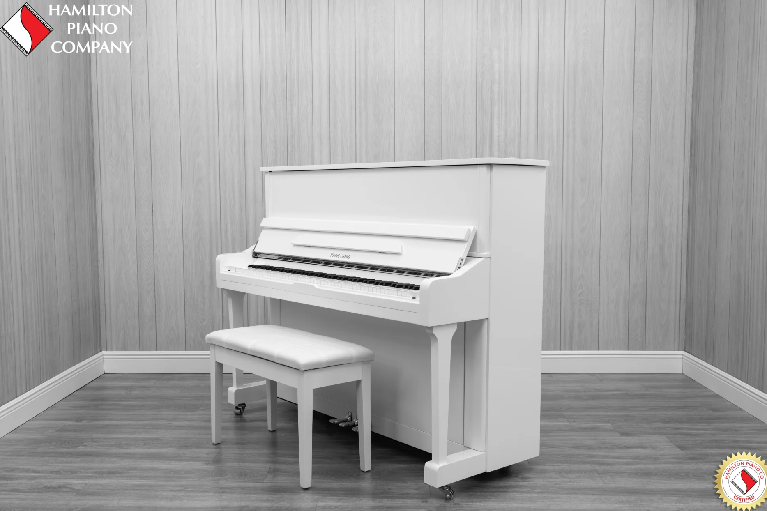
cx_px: 387
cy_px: 258
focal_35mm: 36
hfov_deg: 53.1
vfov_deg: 36.9
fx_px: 767
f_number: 10
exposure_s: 1/3
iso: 100
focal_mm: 35
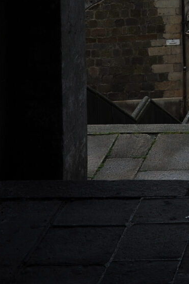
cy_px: -297
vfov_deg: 12.6
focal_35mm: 141
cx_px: 345
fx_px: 1113
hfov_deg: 9.2
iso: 200
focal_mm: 32
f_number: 7.1
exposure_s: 1/320
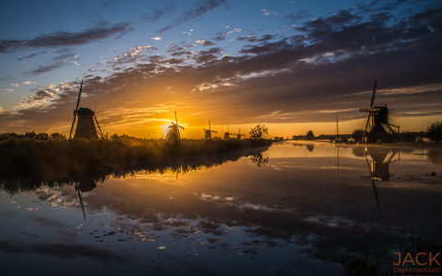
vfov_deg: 38.3
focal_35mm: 33
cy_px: 134
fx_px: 398
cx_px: 221
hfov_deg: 58.1
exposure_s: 1/80
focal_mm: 32
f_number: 18
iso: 100
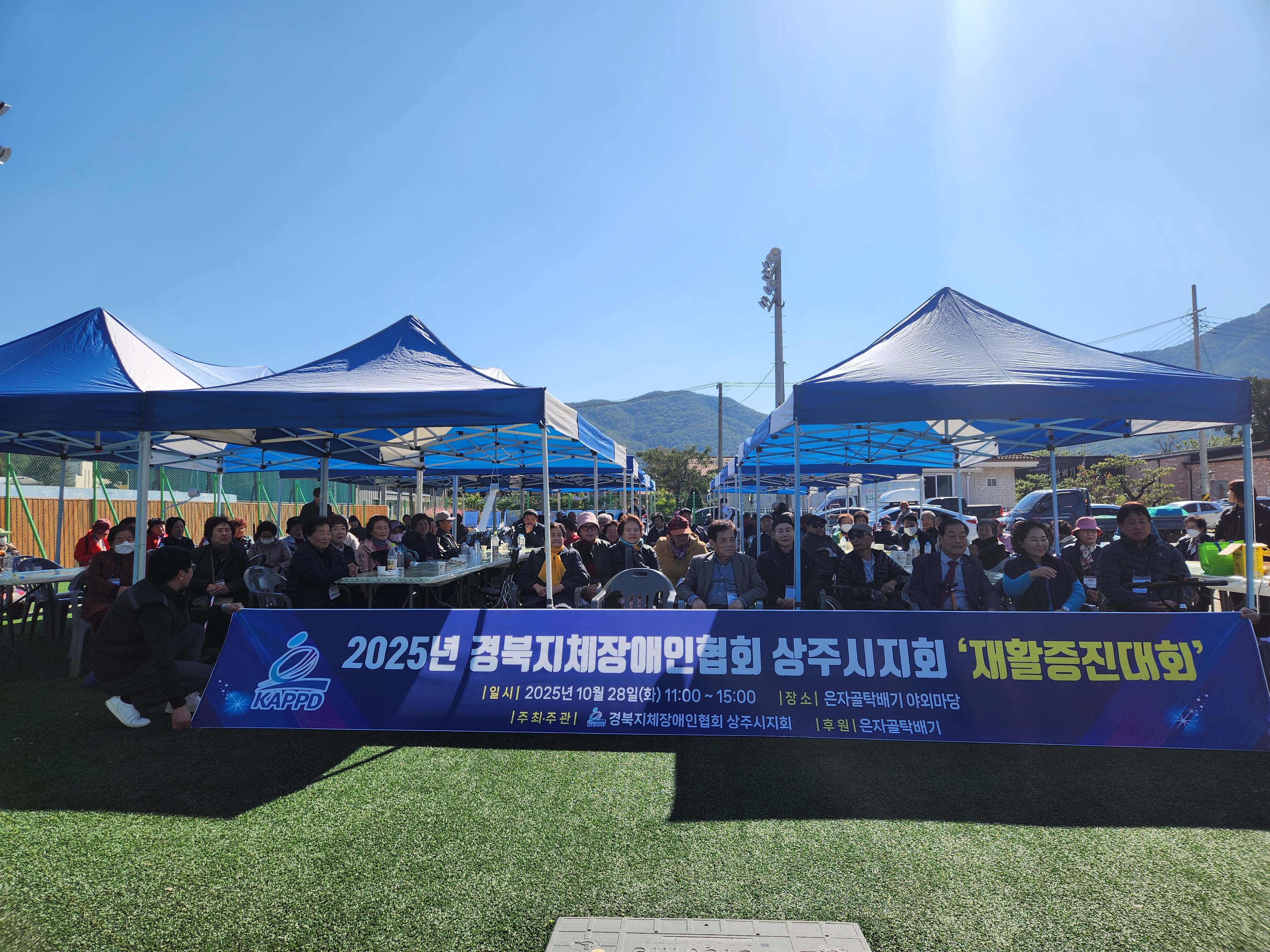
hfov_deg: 73.9
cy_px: 476
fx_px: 844
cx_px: 635
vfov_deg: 58.9
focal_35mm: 23
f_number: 1.8
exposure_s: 1/1904
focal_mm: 5.4
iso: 20
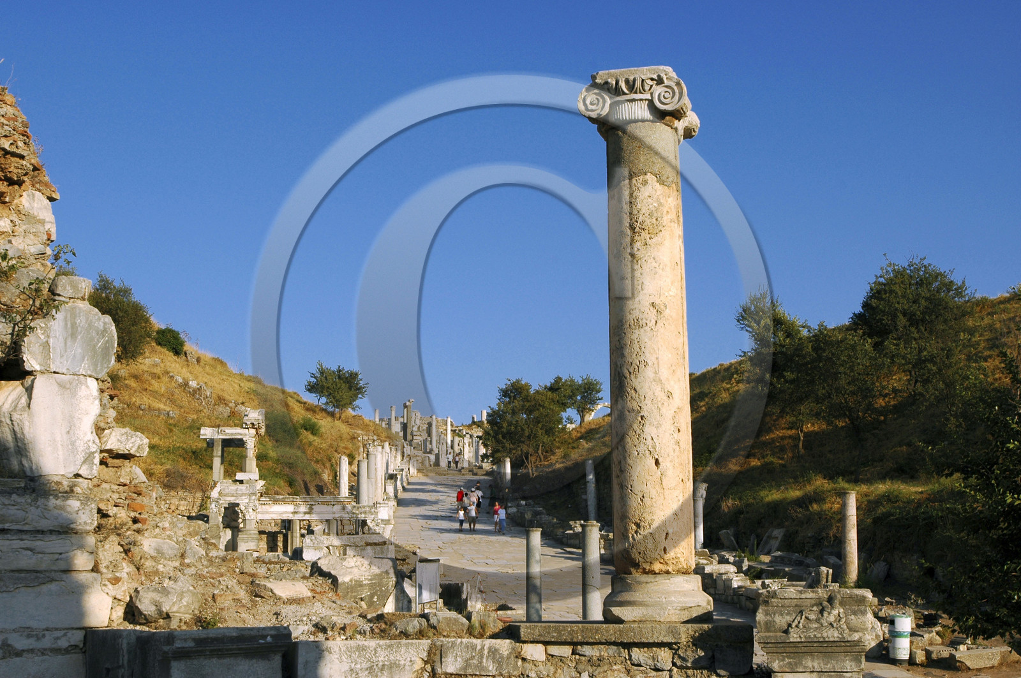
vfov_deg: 25.7
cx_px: 510
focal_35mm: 52
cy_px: 339
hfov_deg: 37.9
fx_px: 1487
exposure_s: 1/320
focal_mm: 35
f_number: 9
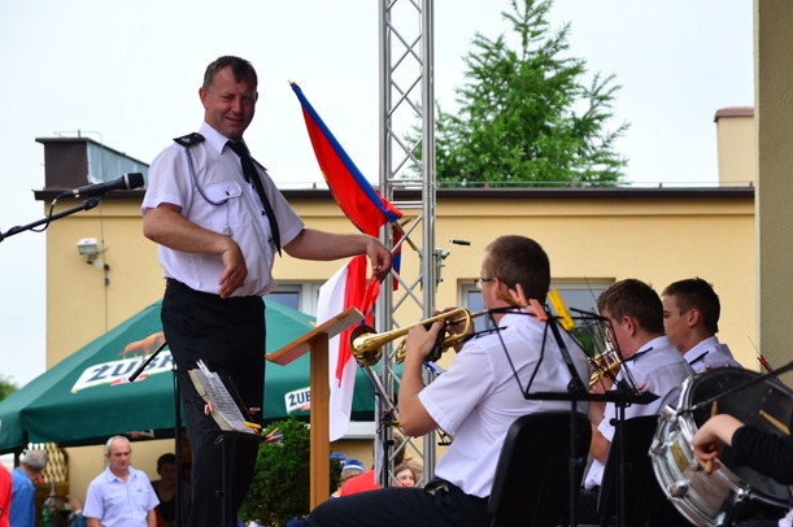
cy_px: 291
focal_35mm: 122
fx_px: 2684
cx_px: 436
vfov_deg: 11.2
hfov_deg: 16.8
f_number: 4
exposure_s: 1/320
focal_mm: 70
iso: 100
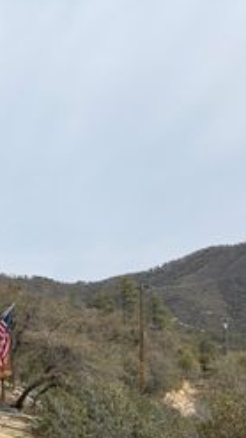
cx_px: -170
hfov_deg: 18.6
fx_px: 614
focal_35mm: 53
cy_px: 324
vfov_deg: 38.3
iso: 80
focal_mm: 6.76
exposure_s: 1/5319
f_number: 1.78
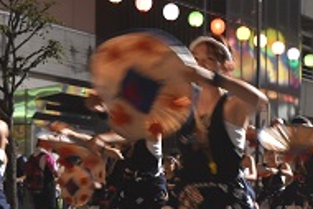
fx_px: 1175
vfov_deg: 10.1
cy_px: 168
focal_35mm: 135
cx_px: 305
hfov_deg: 14.9
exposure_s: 1/60
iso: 1600
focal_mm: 38
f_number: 4.8
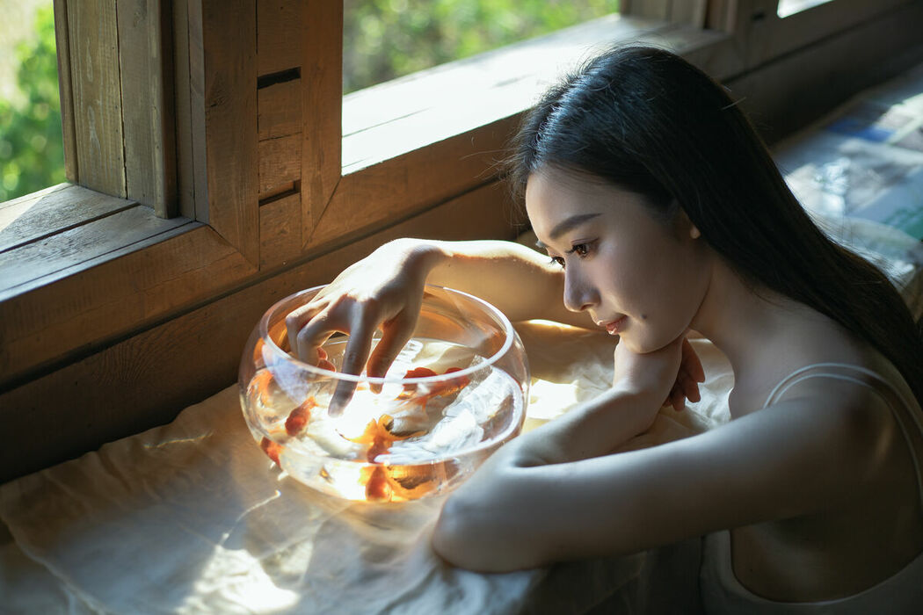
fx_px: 1282
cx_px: 462
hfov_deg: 39.6
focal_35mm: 50
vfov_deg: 27.0
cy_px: 308
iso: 100
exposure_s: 1/125
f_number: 2.8
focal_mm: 50
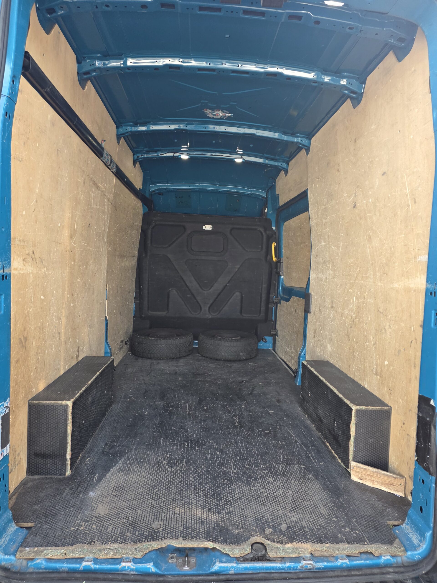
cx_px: 218
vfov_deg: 73.9
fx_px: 387
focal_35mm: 23
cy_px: 292
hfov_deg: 58.9
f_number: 1.7
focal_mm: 6.25
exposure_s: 1/180
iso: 125
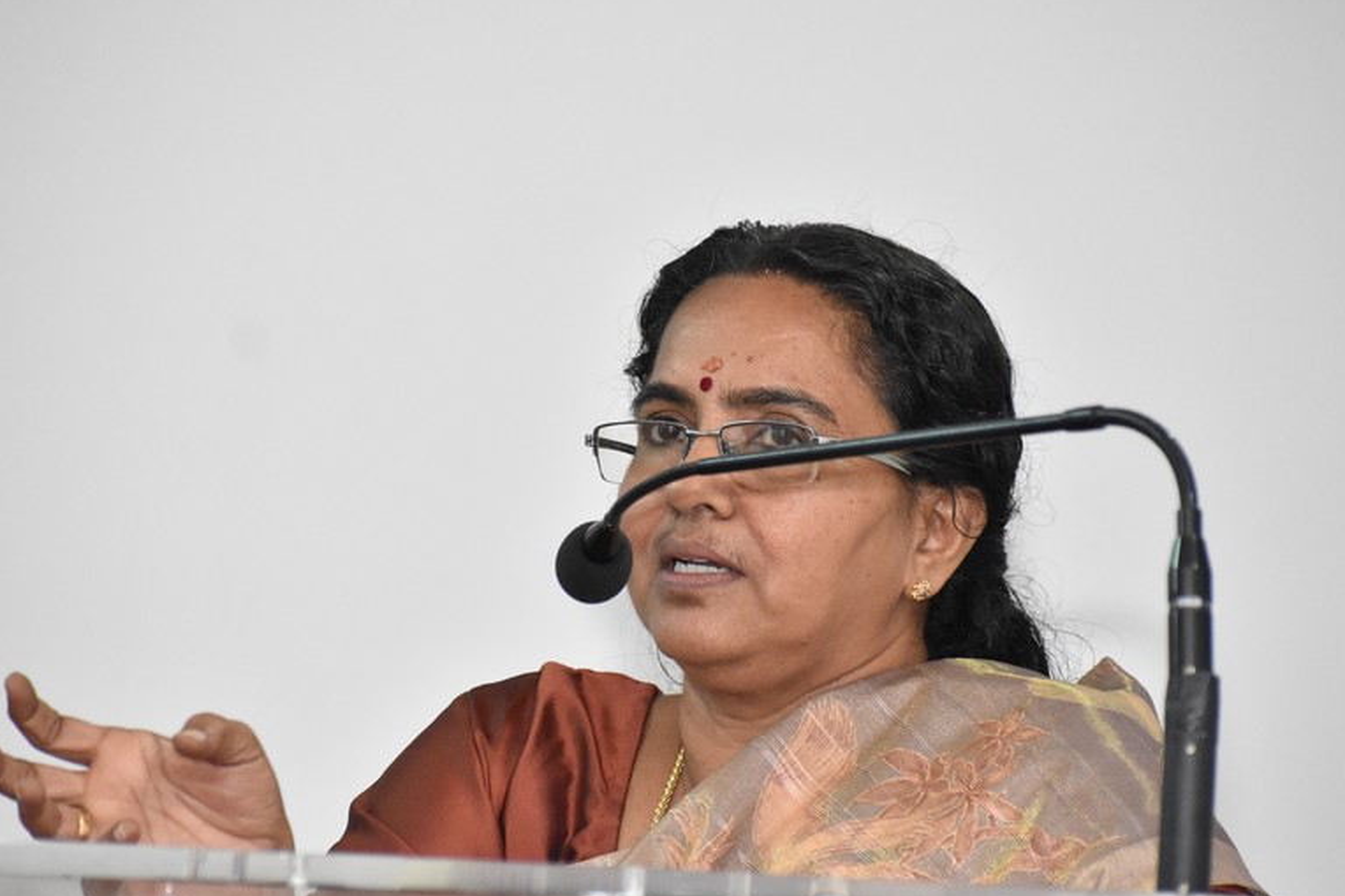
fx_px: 10891
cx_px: 678
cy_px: 475
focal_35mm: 292
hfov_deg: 7.1
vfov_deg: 4.7
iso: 5600
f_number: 5
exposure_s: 1/250
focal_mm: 165
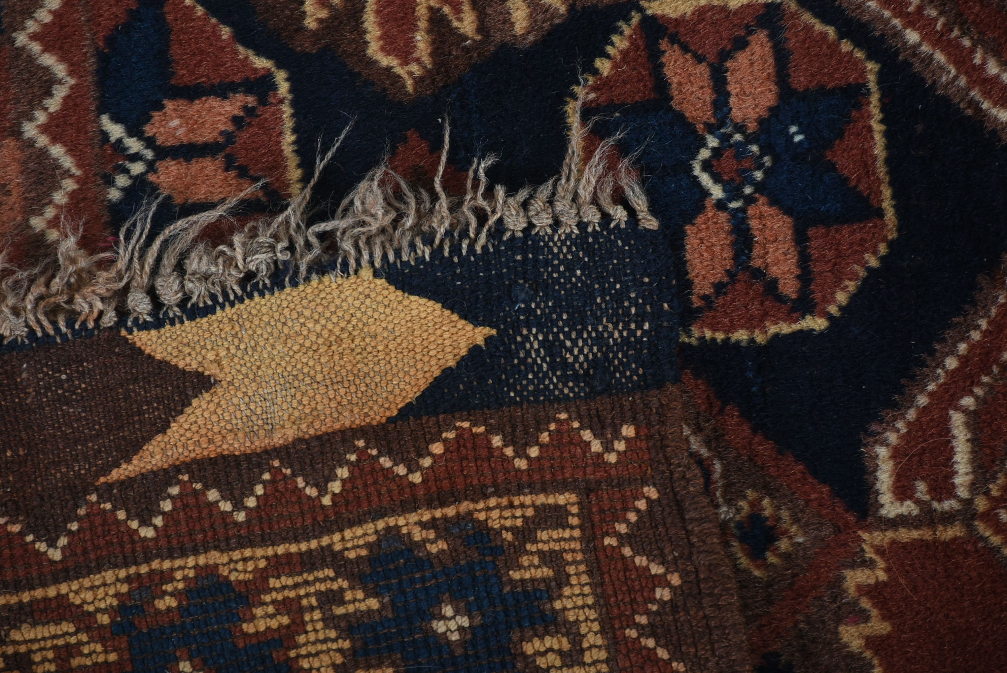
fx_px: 5879
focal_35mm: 210
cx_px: 504
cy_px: 336
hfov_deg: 9.8
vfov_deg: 6.6
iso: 200
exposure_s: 1/200
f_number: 10
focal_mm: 140
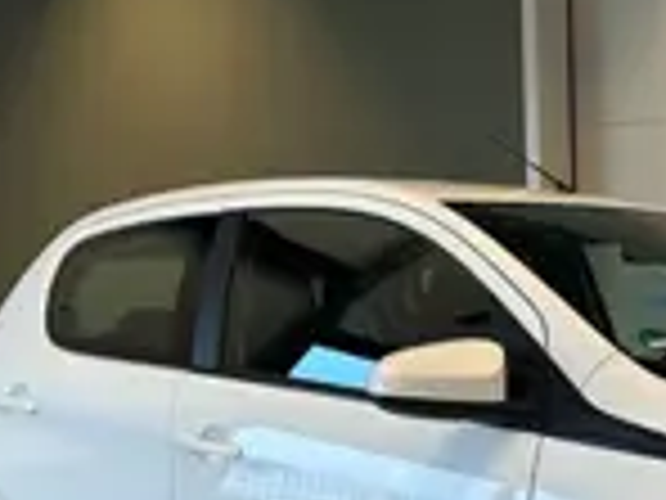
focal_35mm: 78
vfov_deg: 18.4
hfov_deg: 24.0
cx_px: 652
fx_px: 1501
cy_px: 491
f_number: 1.78
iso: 200
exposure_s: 1/121
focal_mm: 6.86
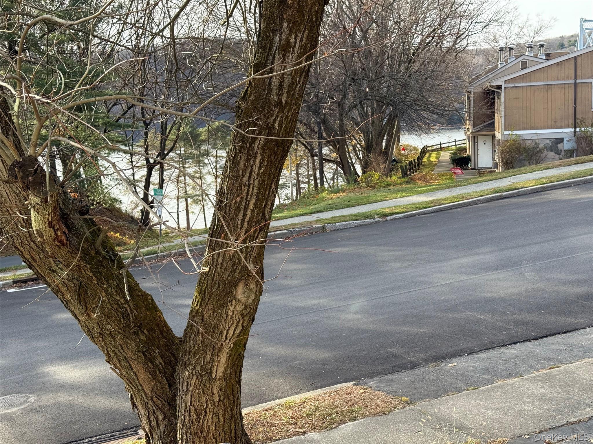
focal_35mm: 48
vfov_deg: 30.3
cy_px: 222
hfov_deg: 39.7
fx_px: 822
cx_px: 296
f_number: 1.78
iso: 100
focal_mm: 6.76
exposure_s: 1/846
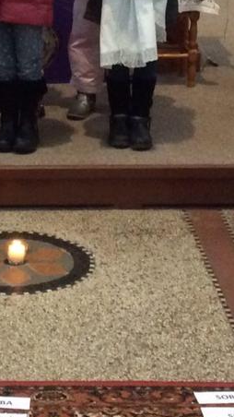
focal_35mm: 103
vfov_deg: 20.6
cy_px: 95
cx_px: 12
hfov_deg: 11.7
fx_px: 1137
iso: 320
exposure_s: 1/25
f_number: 2.4
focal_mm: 3.3
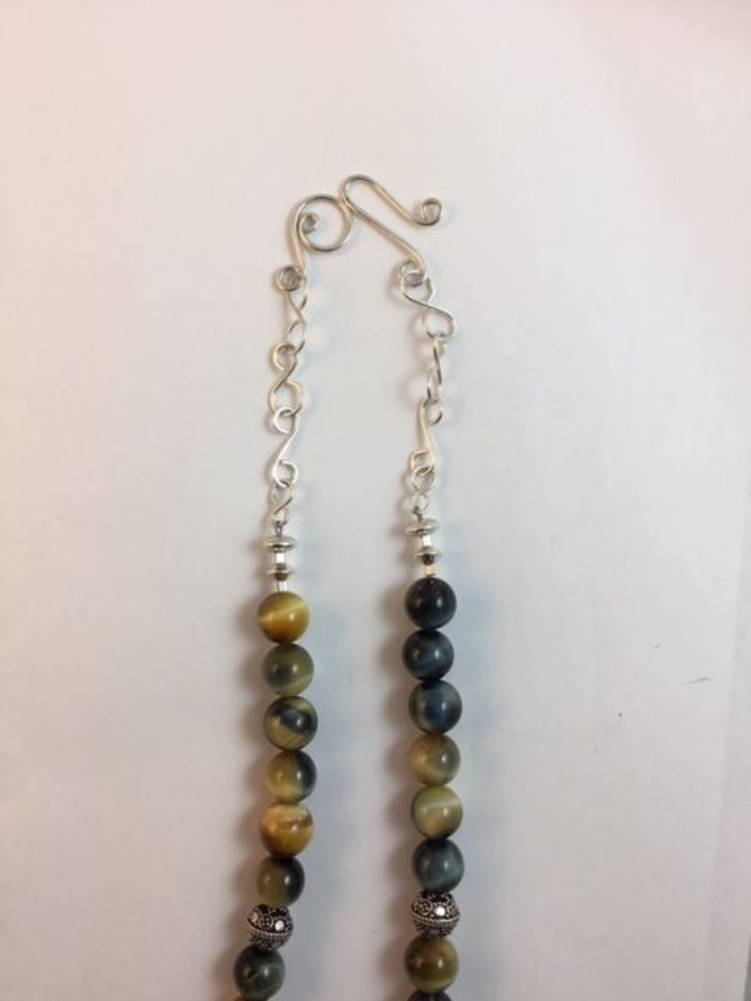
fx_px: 897
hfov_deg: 45.4
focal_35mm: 31
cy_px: 500
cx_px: 376
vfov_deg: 58.4
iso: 25
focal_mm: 3.3
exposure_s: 1/120
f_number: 2.4
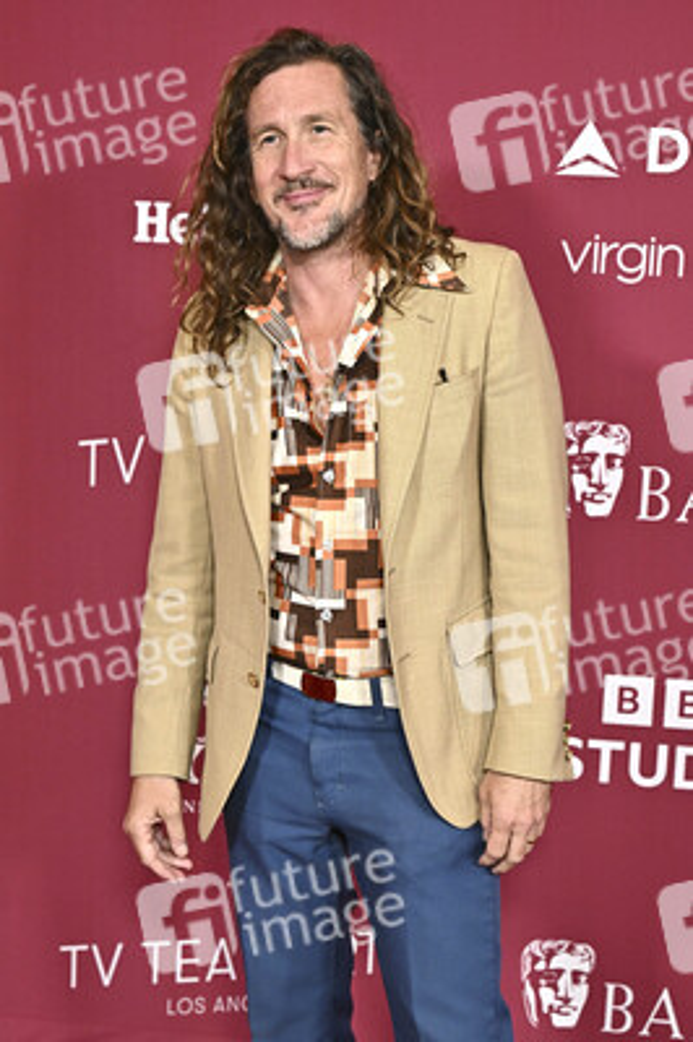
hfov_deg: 20.6
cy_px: 521
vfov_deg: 30.5
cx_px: 346
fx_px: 1909
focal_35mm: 66
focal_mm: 66
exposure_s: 1/320
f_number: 5
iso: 3200
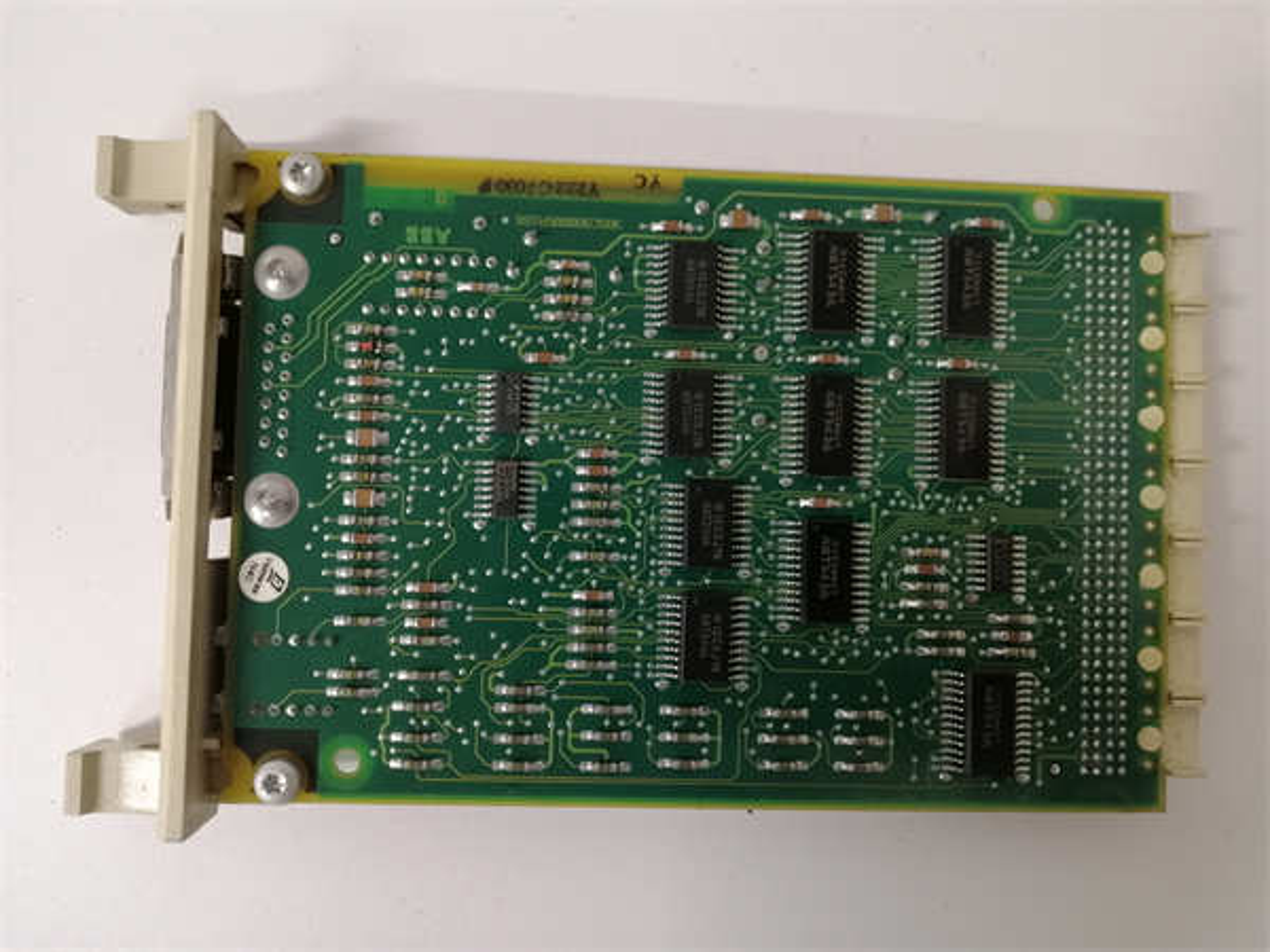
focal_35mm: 26
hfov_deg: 67.3
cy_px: 476
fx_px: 954
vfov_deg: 53.1
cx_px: 635
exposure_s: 1/33.3
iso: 320
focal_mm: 3.81
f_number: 2.2
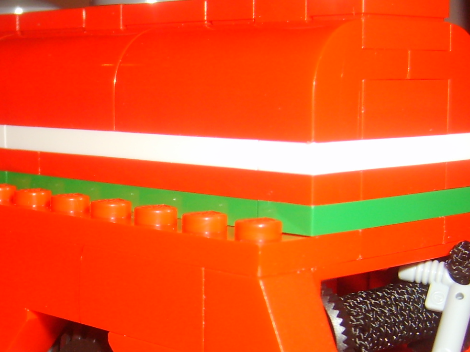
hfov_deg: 23.9
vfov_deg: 17.9
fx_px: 1100
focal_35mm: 81
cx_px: 131
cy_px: 317
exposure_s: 1/45
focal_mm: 5.8
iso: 100
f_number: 2.8
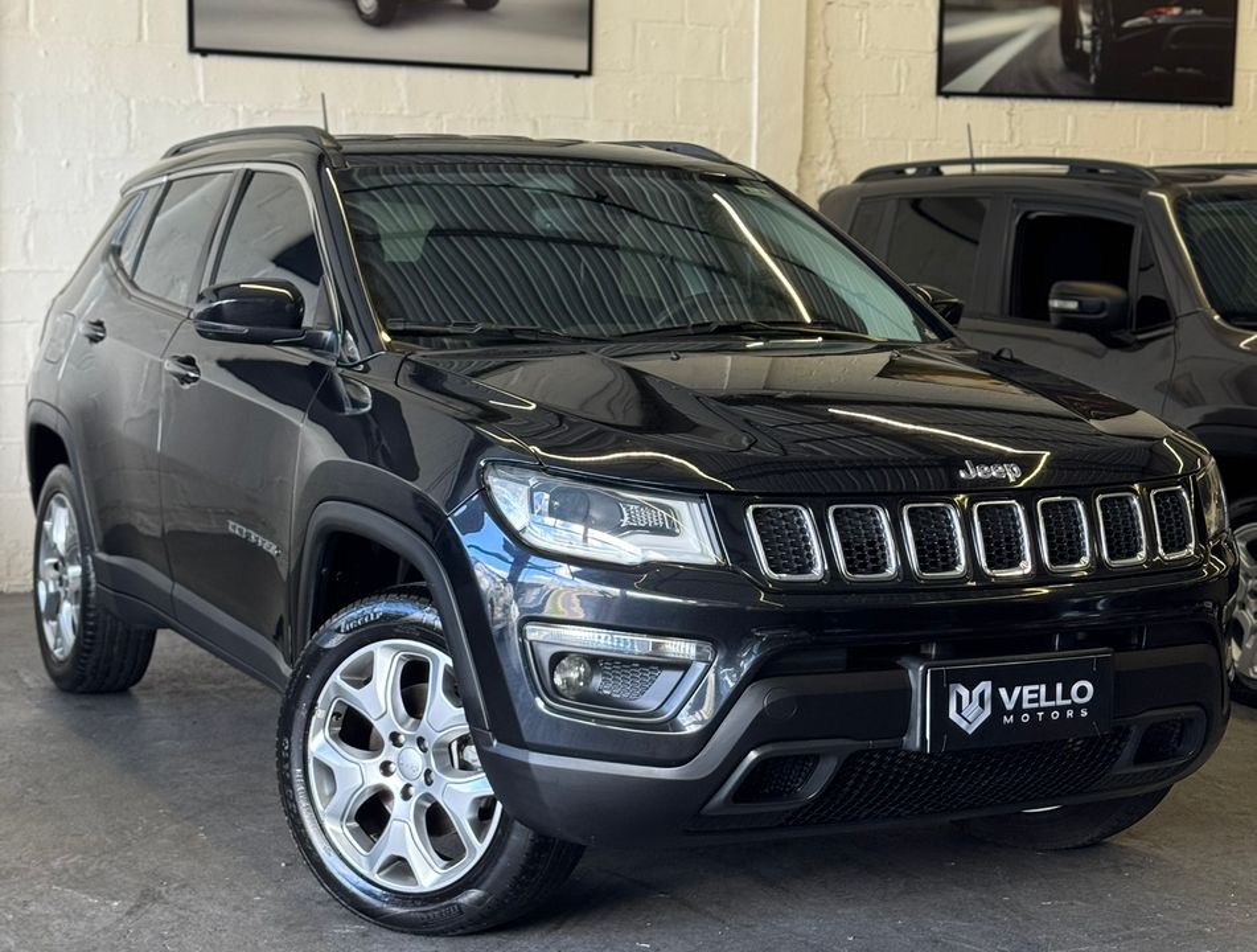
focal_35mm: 48
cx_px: 628
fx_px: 1749
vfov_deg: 30.4
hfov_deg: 39.5
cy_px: 476
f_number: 1.78
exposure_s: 1/60
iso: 100
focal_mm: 6.76
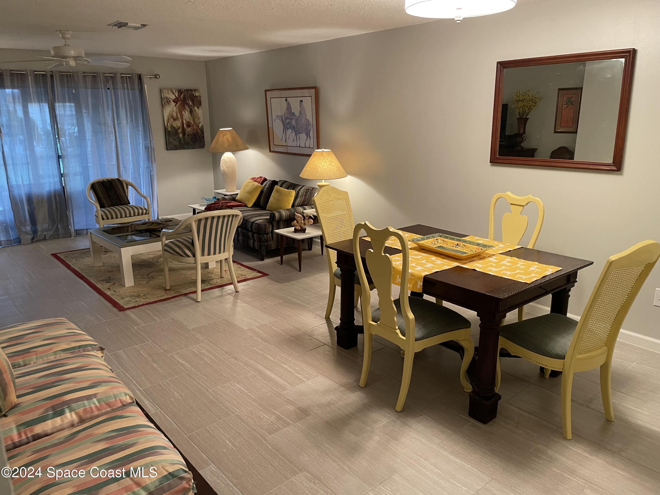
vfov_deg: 53.1
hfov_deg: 67.3
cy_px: 248
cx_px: 330
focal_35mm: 26
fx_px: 496
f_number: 1.6
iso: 250
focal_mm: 4.2
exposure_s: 1/60
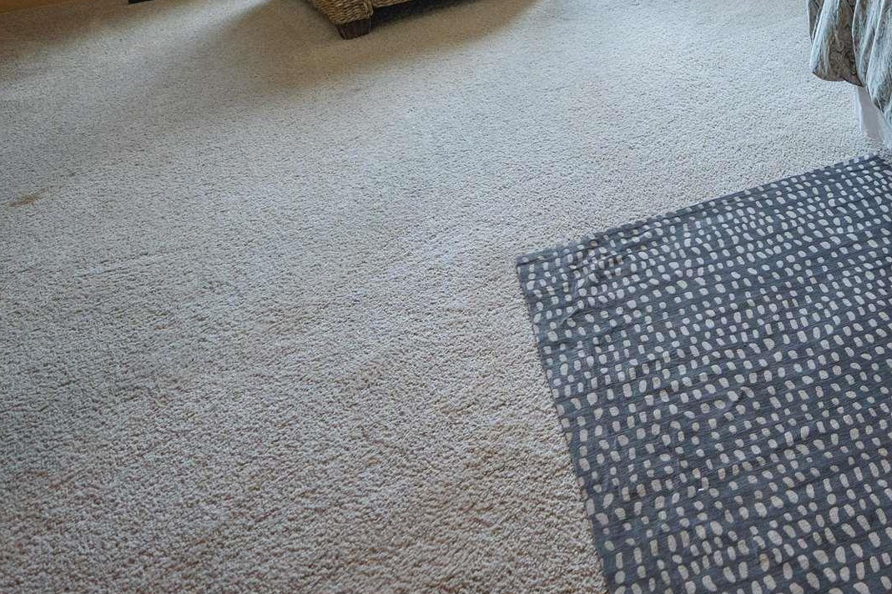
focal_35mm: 46
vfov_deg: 26.1
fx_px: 1139
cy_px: -119
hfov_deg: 35.1
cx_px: 1036
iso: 800
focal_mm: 16
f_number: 2.8
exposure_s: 1/160
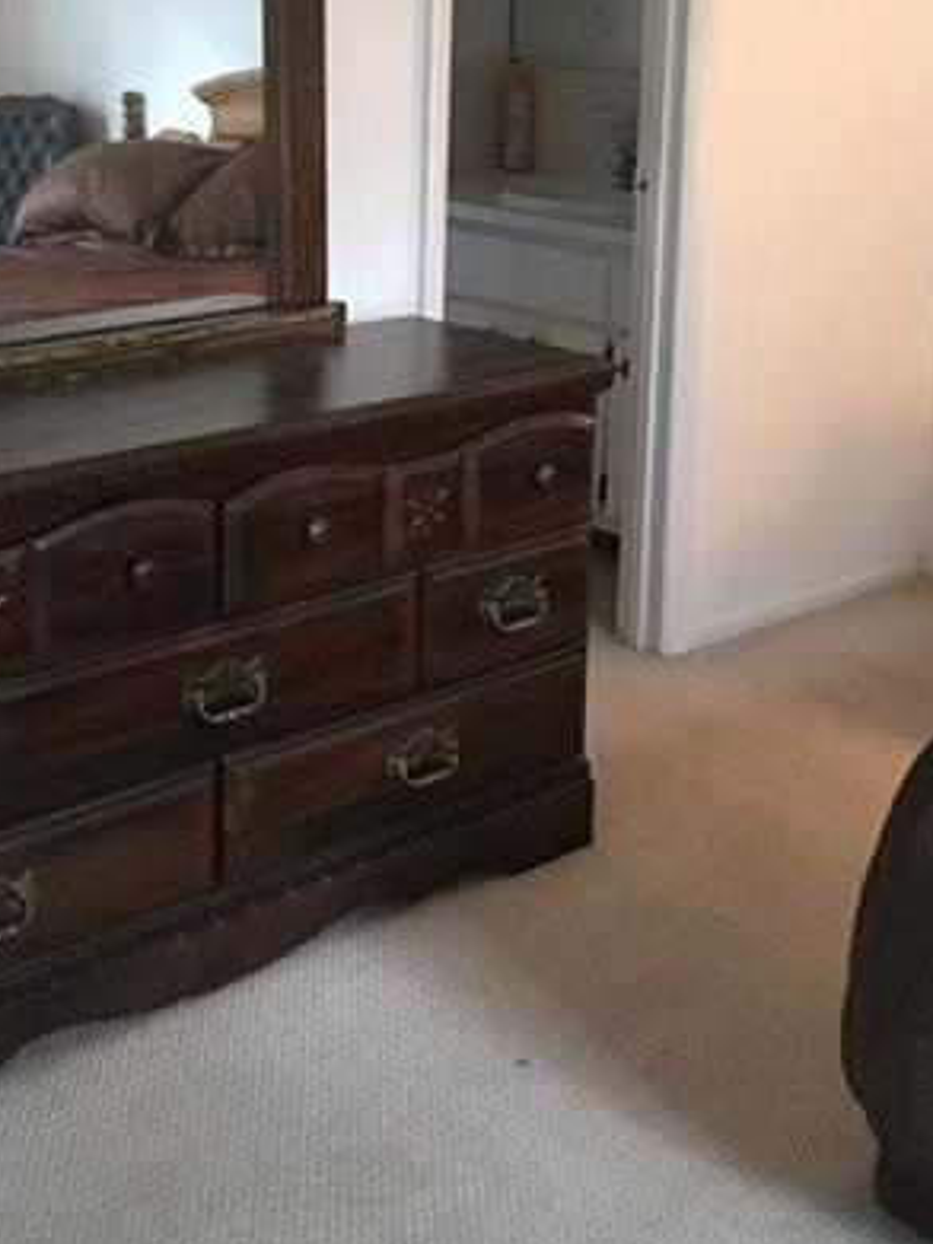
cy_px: 296
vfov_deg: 33.1
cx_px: 280
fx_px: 2050
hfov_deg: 25.5
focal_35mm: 57
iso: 100
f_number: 2.2
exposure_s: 1/10
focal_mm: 4.15
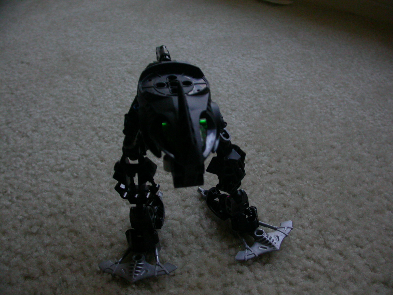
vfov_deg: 37.7
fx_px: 431
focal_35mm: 38
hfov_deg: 49.0
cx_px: 196
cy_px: 148
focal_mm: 7.85
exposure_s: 1/125
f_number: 2.6
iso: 200
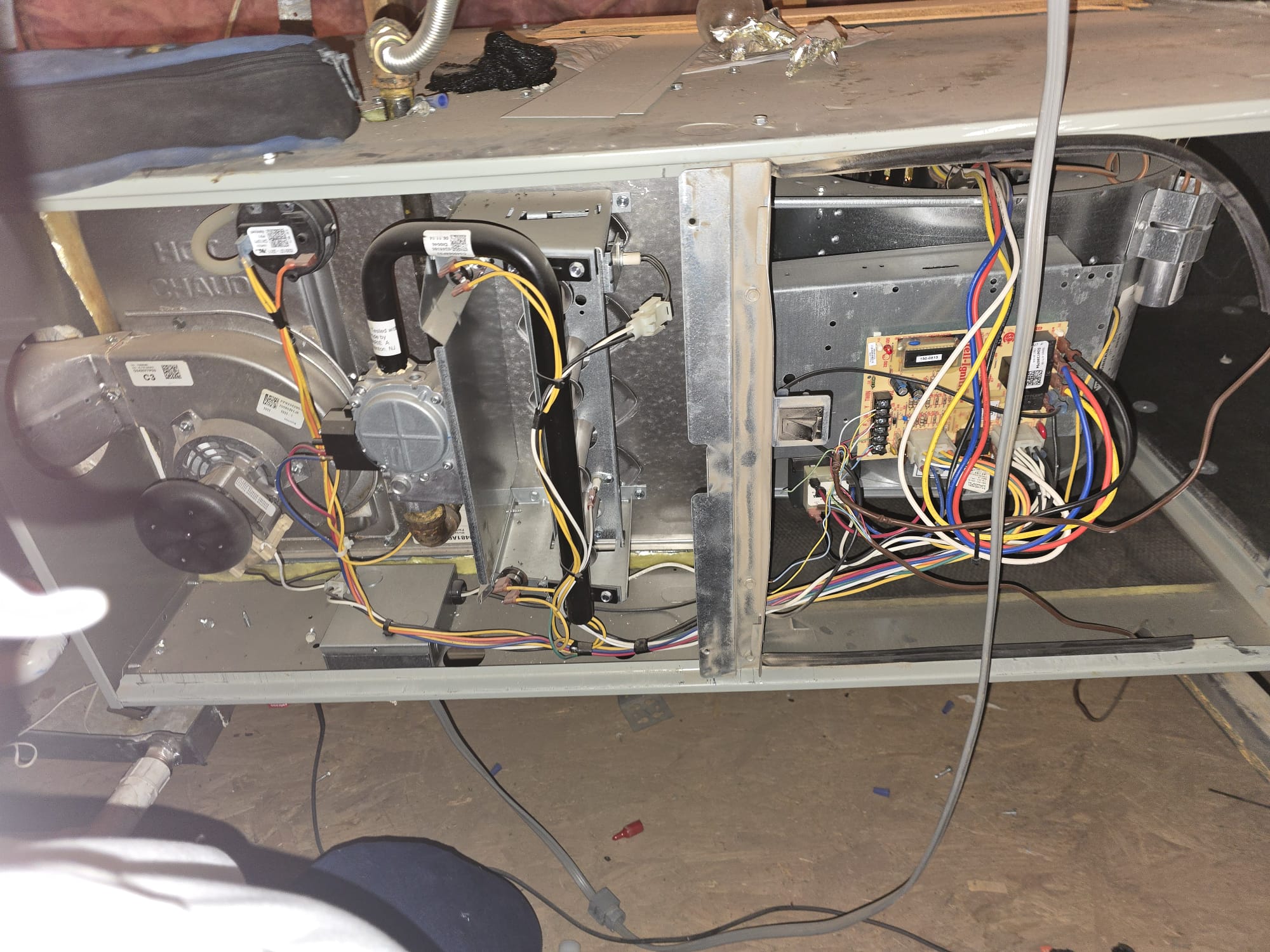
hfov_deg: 73.9
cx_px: 635
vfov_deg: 58.9
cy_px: 476
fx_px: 844
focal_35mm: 23
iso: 100
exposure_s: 1/24
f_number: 1.7
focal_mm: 6.3
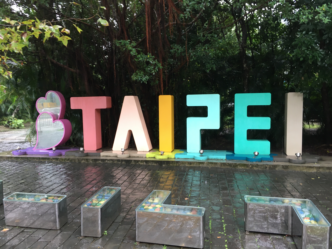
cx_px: 166
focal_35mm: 29
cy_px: 124
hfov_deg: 61.7
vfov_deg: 48.2
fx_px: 278
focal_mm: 4.15
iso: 64
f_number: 2.2
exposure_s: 1/30
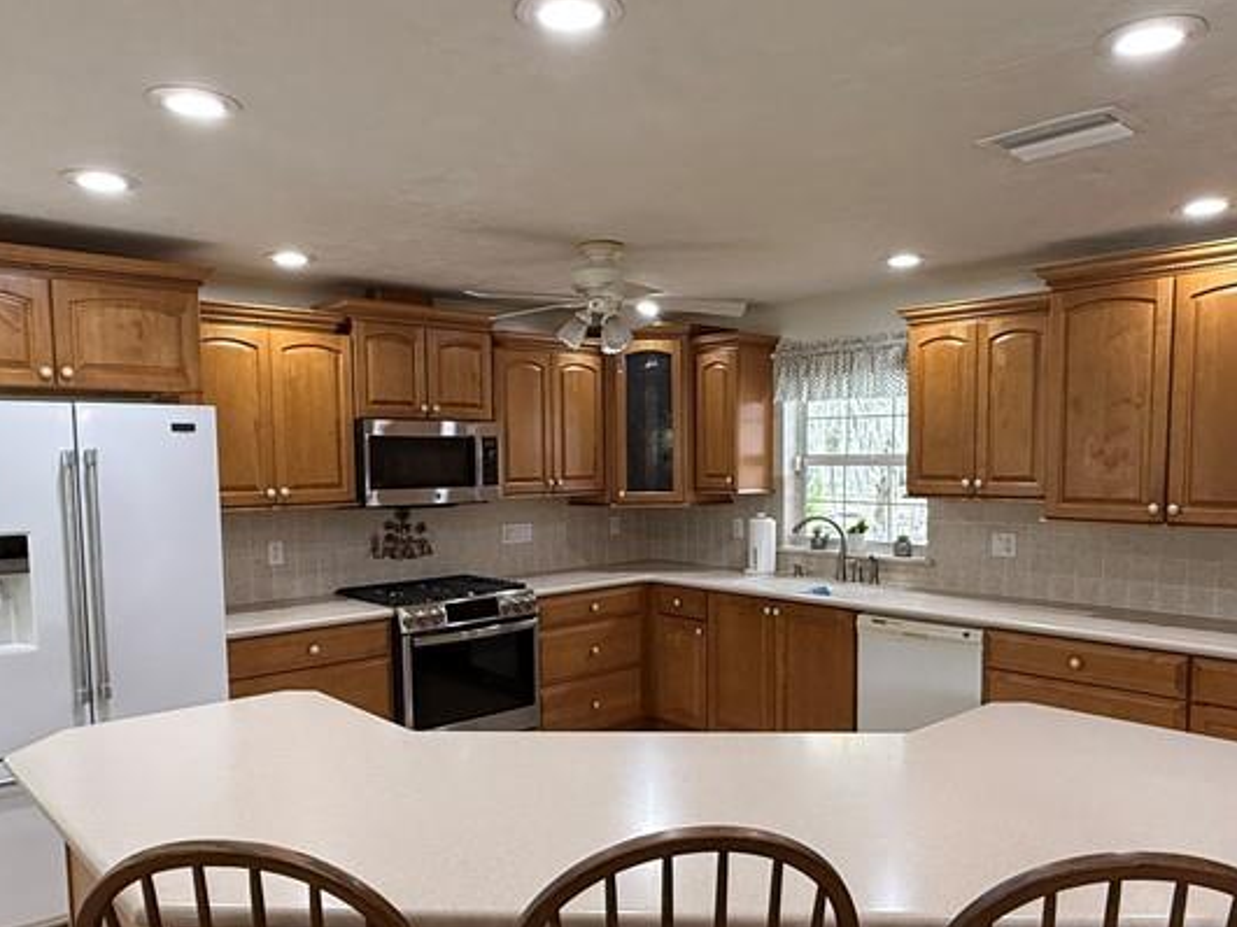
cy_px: 540
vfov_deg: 51.1
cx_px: 645
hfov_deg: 65.3
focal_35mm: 27
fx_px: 965
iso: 320
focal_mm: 2.22
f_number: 2.2
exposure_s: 1/120
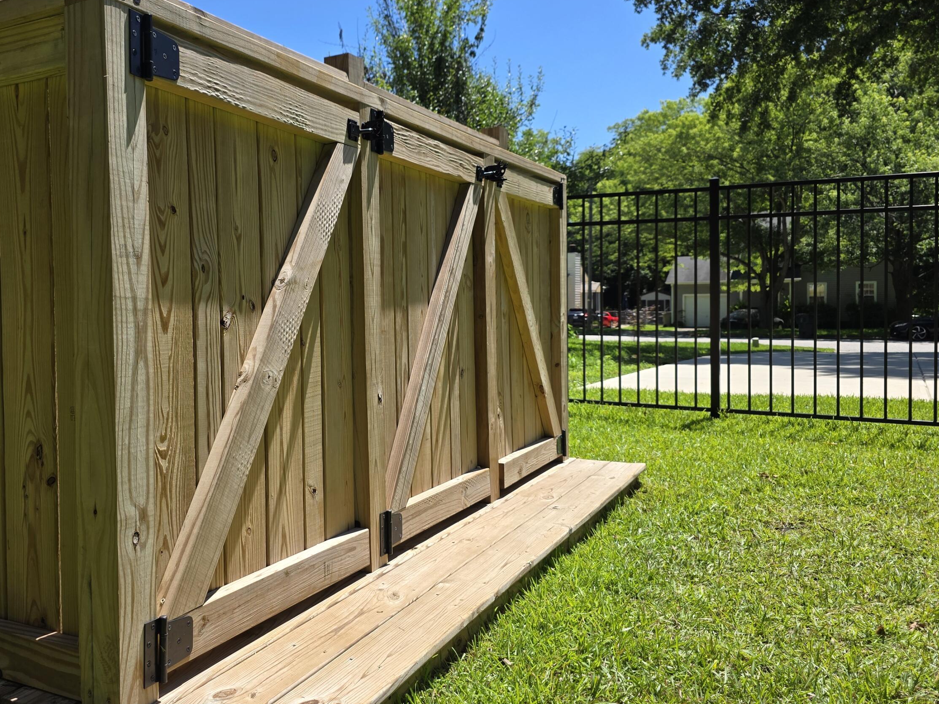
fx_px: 841
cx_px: 336
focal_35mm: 31
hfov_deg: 57.4
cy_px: 320
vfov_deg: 45.4
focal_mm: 6.3
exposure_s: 1/3788
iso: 80
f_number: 1.7
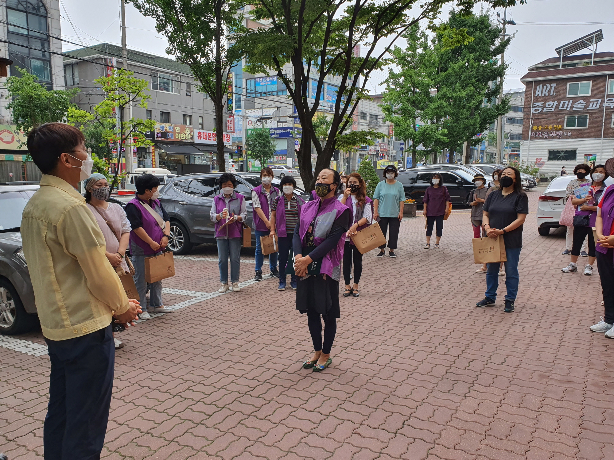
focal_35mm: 26
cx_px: 307
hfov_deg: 67.3
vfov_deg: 53.1
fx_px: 461
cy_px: 230
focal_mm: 4.3
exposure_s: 1/188
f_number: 2.4
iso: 50
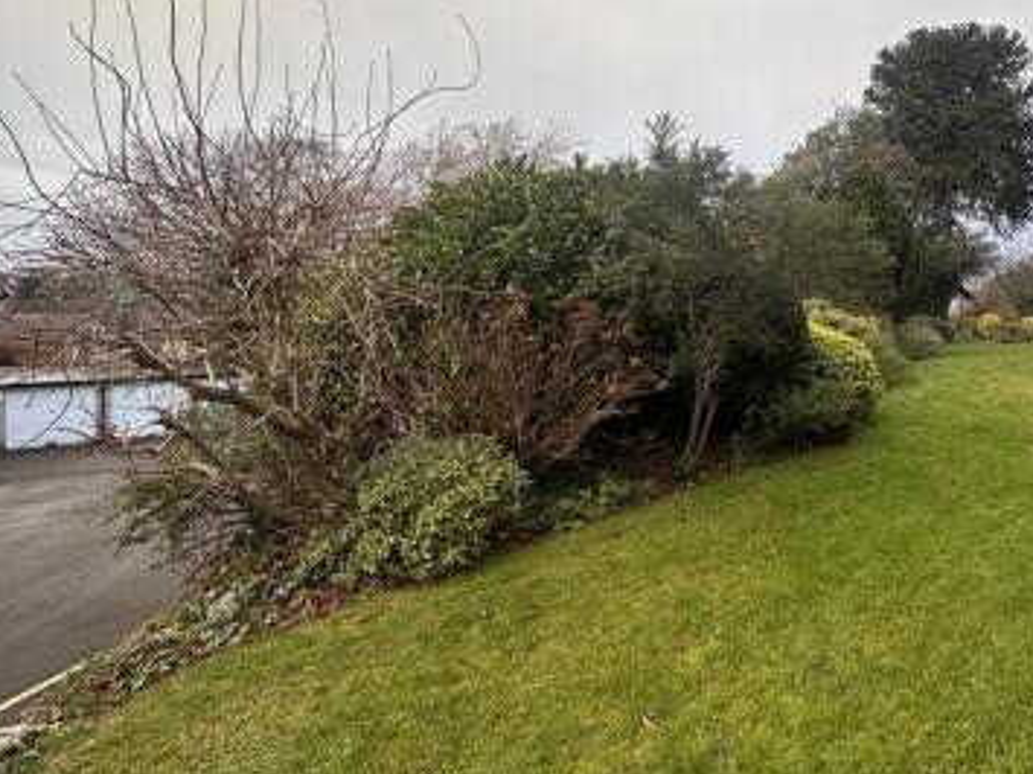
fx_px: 686
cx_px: 775
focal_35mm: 23
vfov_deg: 58.3
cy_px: 304
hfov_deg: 69.1
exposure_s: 1/101
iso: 40
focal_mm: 2.22
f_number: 2.2
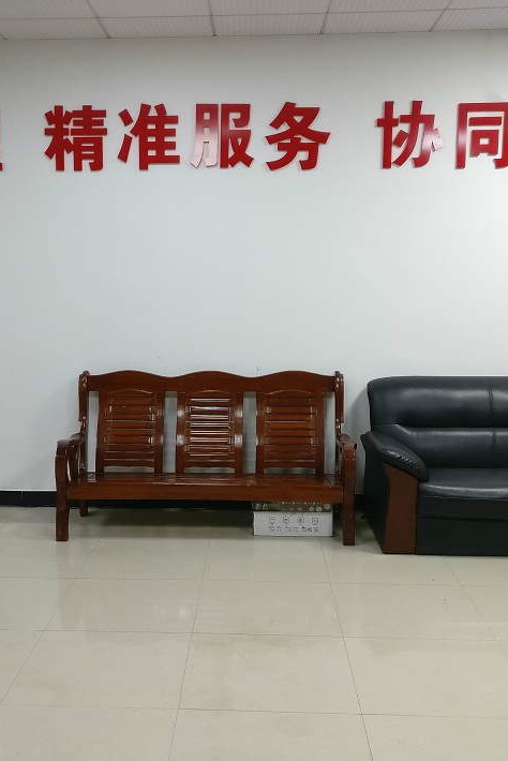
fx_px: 867
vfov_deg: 47.4
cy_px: 400
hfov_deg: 32.6
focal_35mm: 41
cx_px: 207
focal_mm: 4.26
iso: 320
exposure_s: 1/25
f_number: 2
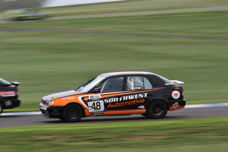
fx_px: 2091
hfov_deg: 6.2
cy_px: 76
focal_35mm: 330
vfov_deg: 4.2
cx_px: 114
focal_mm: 220
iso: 160
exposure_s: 1/60
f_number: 14
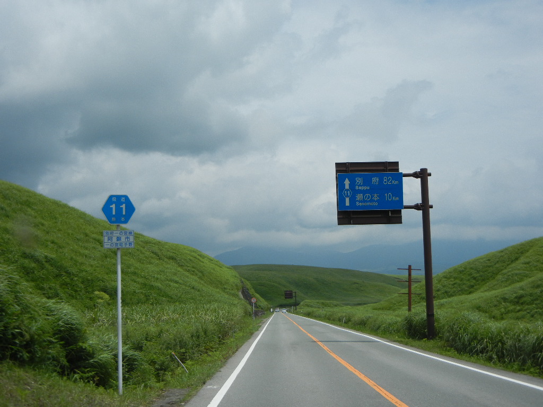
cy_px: 204
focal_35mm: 45
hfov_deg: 42.1
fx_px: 706
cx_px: 272
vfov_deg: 32.2
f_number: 7.6
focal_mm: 8.1
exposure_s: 1/720
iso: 160
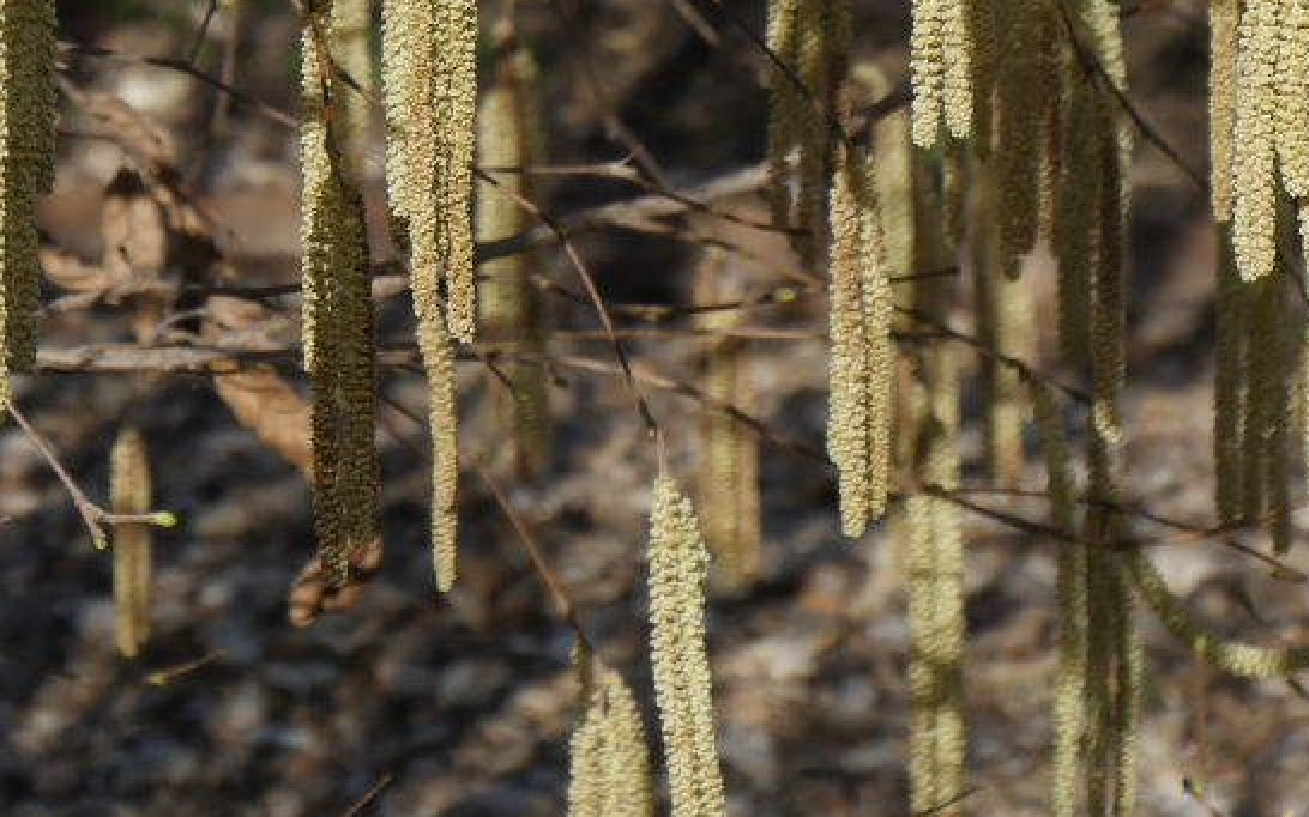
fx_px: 13518
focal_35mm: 379
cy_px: -369
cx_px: 96
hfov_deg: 5.5
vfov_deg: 3.5
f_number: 7.1
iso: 200
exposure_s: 1/500
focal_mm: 61
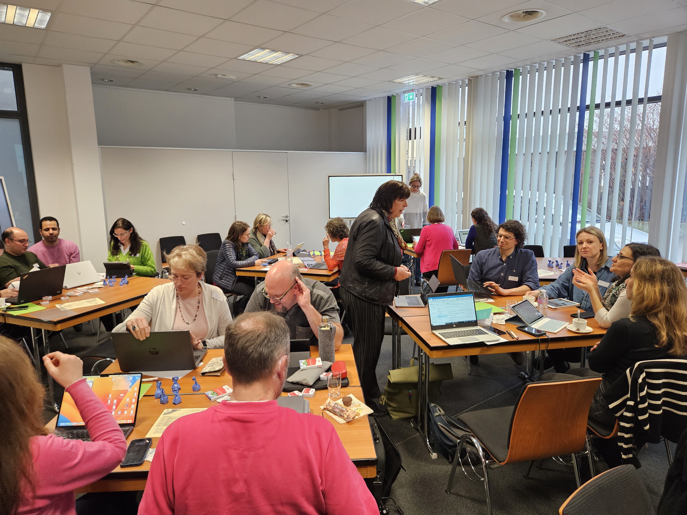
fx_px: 456
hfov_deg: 73.9
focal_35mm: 23
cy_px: 258
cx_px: 344
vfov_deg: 58.9
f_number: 1.8
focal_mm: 5.4
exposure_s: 1/142
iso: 640
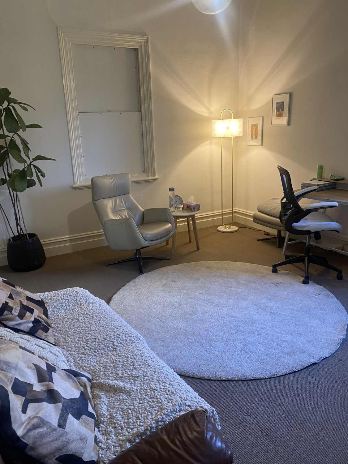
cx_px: 174
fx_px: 349
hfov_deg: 53.1
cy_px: 232
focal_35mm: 26
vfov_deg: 67.3
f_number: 1.8
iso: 80
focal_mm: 4.25
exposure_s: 1/50
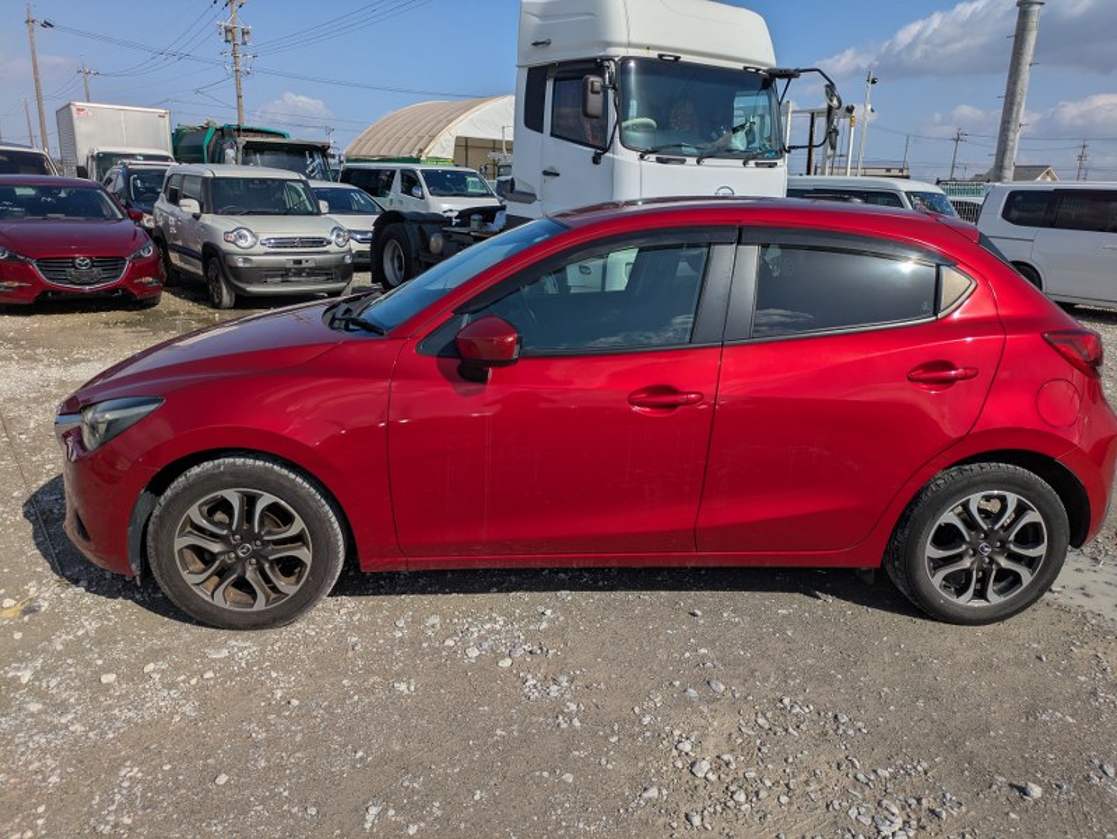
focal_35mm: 25
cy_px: 420
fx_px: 807
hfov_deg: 69.4
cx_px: 558
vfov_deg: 54.9
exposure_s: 1/7092
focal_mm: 5.43
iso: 52
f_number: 1.89
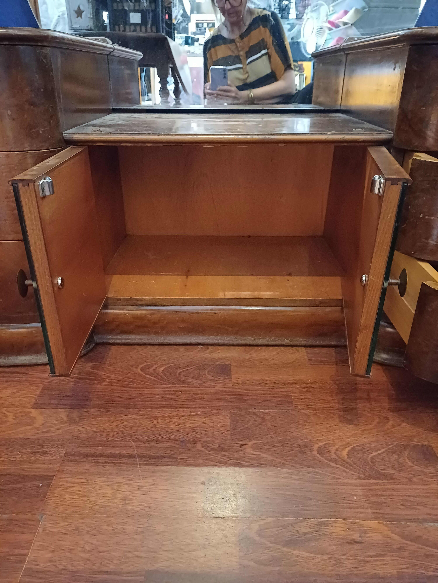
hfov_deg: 54.9
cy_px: 292
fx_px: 422
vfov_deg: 69.4
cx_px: 219
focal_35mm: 25
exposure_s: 1/20
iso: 1600
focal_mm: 4.65
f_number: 1.8
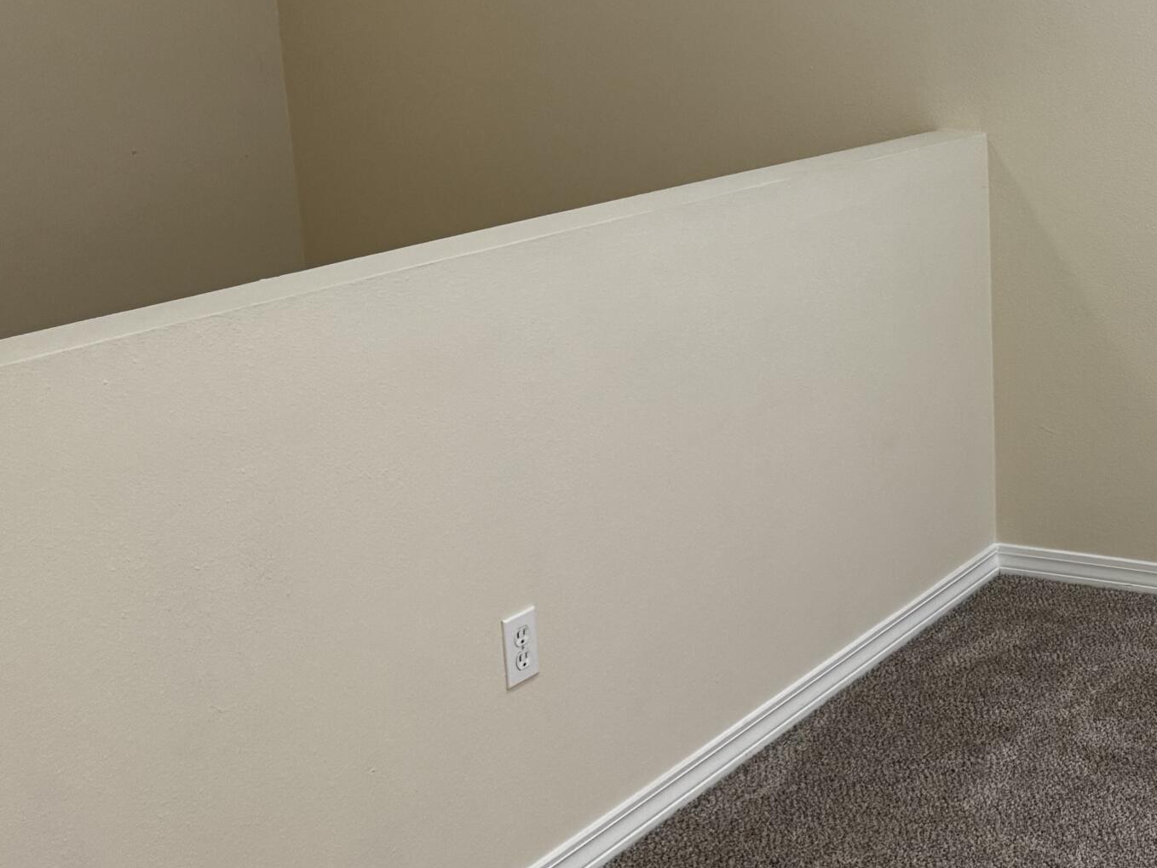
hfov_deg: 32.7
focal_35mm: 53
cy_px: 301
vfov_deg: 27.4
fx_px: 1772
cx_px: 1203
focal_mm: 6.76
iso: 200
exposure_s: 1/120
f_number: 1.78
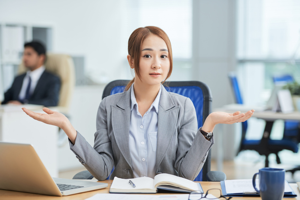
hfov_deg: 19.4
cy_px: 100
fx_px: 875
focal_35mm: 105
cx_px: 150
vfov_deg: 13.1
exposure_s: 1/180
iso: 140
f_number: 2.8
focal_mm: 105
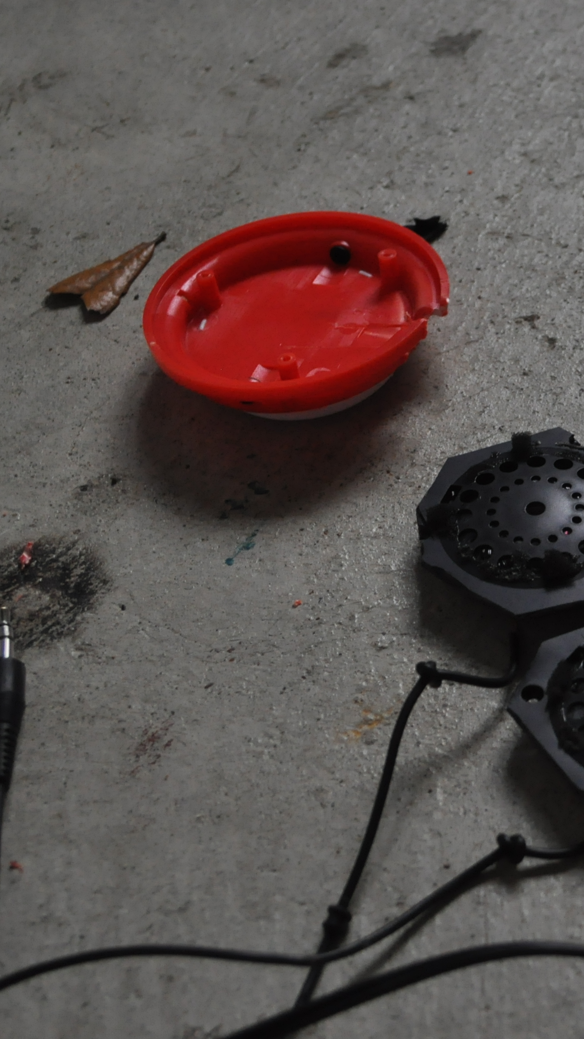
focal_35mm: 81
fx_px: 2229
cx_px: 676
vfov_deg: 26.2
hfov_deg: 14.5
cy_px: 482
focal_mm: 29
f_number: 4.5
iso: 800
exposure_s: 1/50
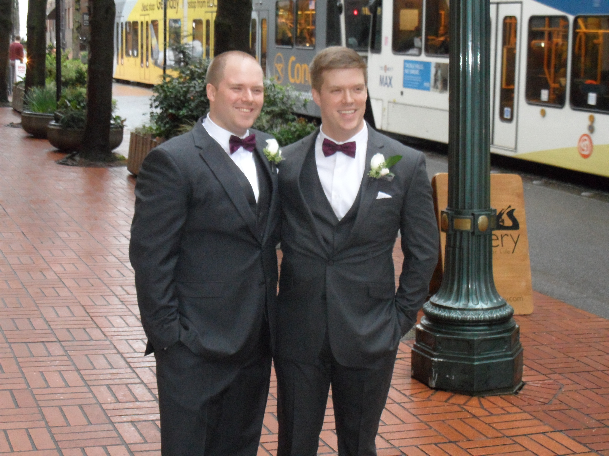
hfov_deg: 32.2
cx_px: 304
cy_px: 228
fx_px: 1056
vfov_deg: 24.4
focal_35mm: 60
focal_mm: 10.3
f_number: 4
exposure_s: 1/45
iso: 640
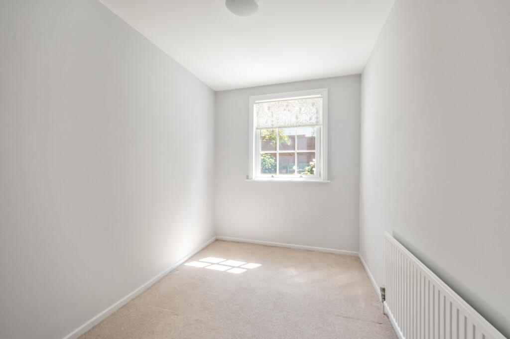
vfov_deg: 81.1
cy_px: 170
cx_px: 255
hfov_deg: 104.3
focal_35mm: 14
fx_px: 198
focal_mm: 14
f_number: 16
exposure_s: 1/1.25
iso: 200
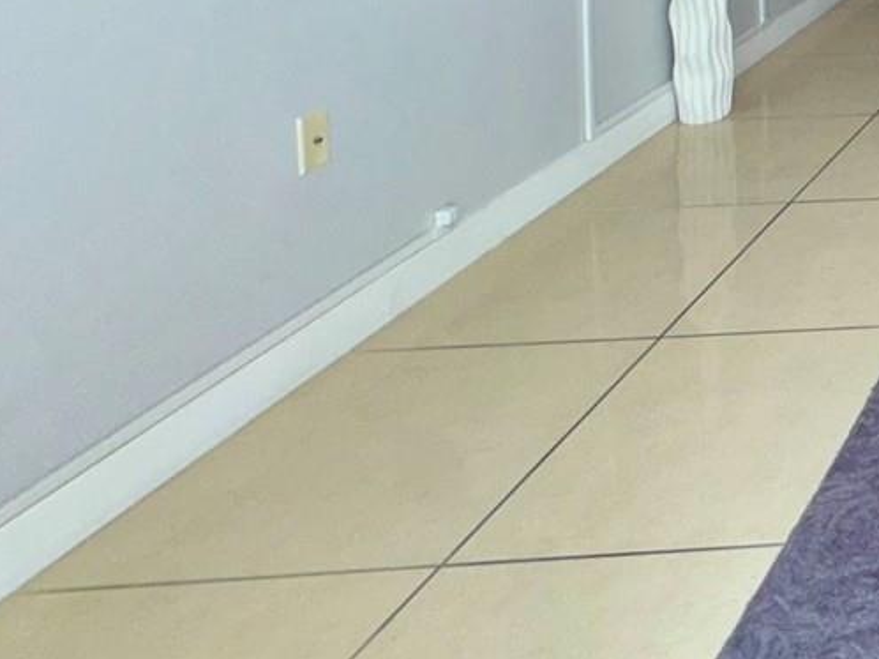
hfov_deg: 26.3
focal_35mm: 45
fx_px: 1142
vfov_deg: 26.0
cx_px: 1400
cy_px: -258
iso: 32
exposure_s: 1/122
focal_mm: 2.22
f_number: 2.2
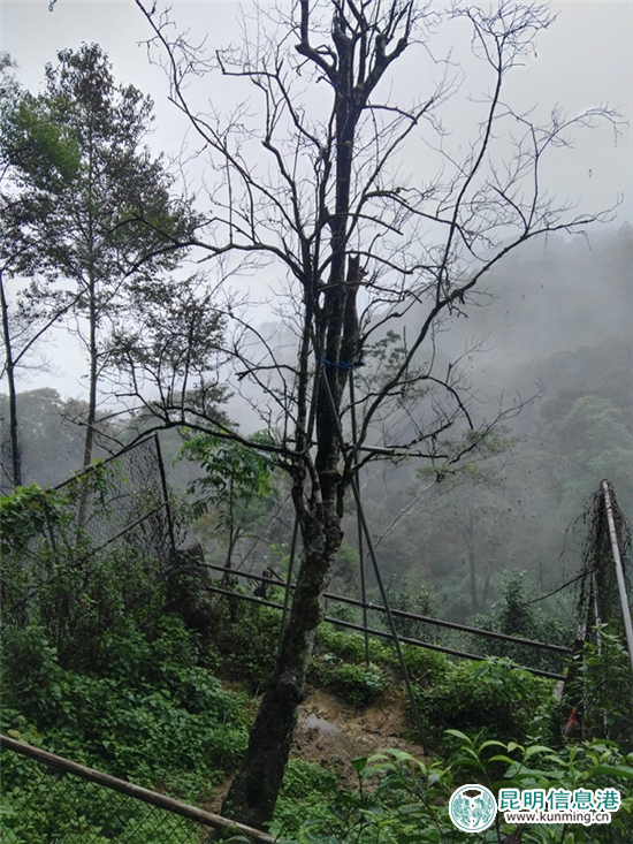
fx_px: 682
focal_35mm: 28
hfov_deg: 49.8
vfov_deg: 63.4
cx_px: 316
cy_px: 422
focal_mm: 2.96
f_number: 2
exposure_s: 1/403
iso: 64
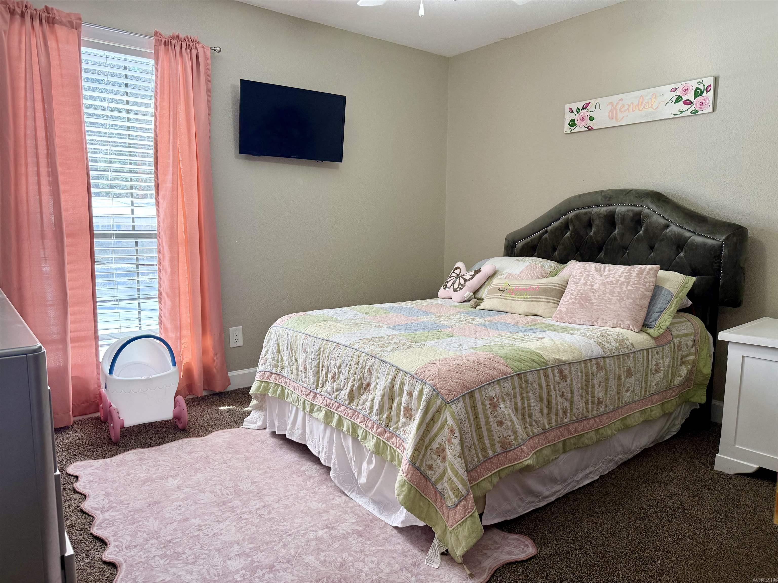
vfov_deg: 56.8
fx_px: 539
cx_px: 389
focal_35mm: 24
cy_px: 292
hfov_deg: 71.6
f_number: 1.78
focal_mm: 6.76
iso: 200
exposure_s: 1/224
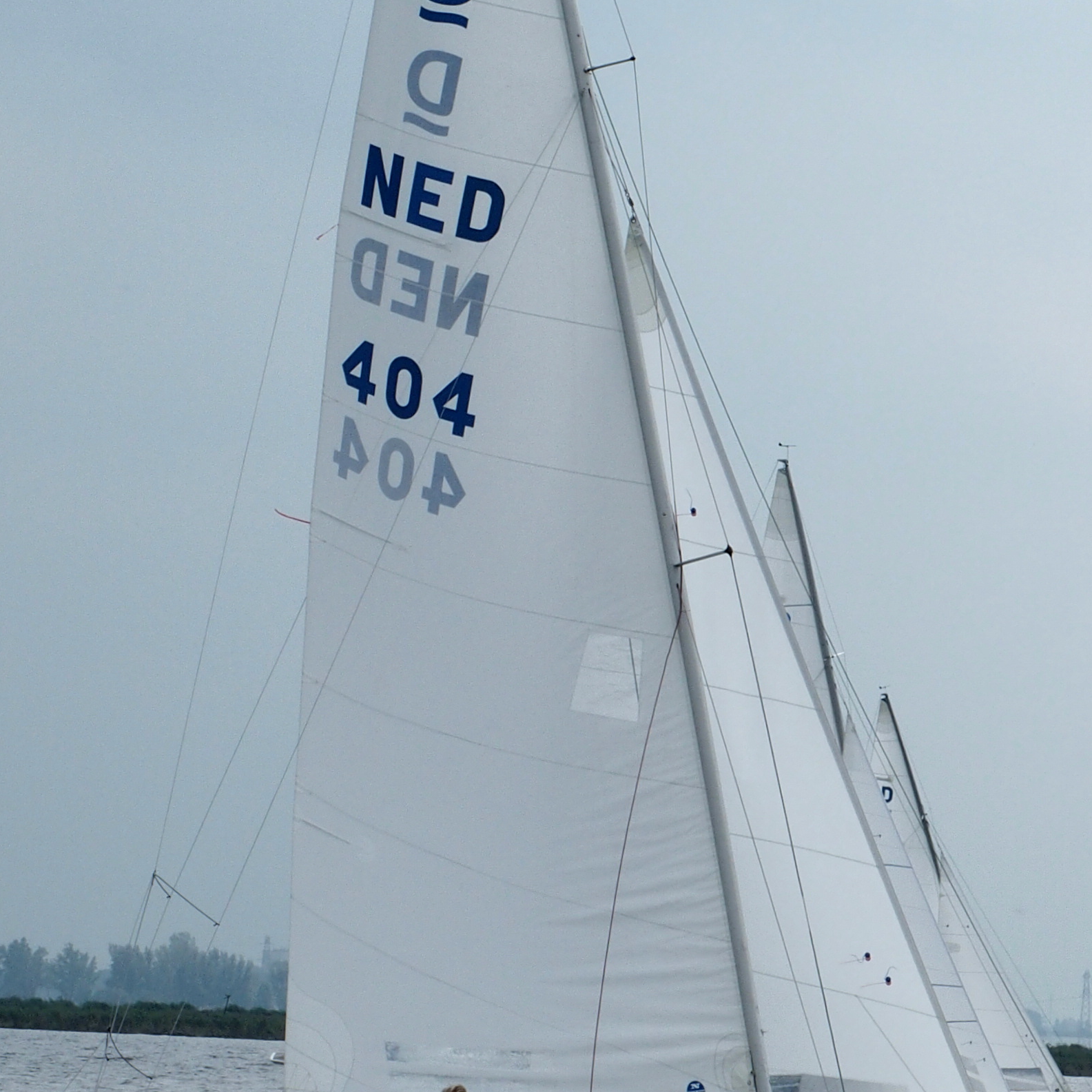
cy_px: 500
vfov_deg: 5.8
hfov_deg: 5.8
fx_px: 10743
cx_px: 1121
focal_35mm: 301
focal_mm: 28.8
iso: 100
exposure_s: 1/640
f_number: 6.3
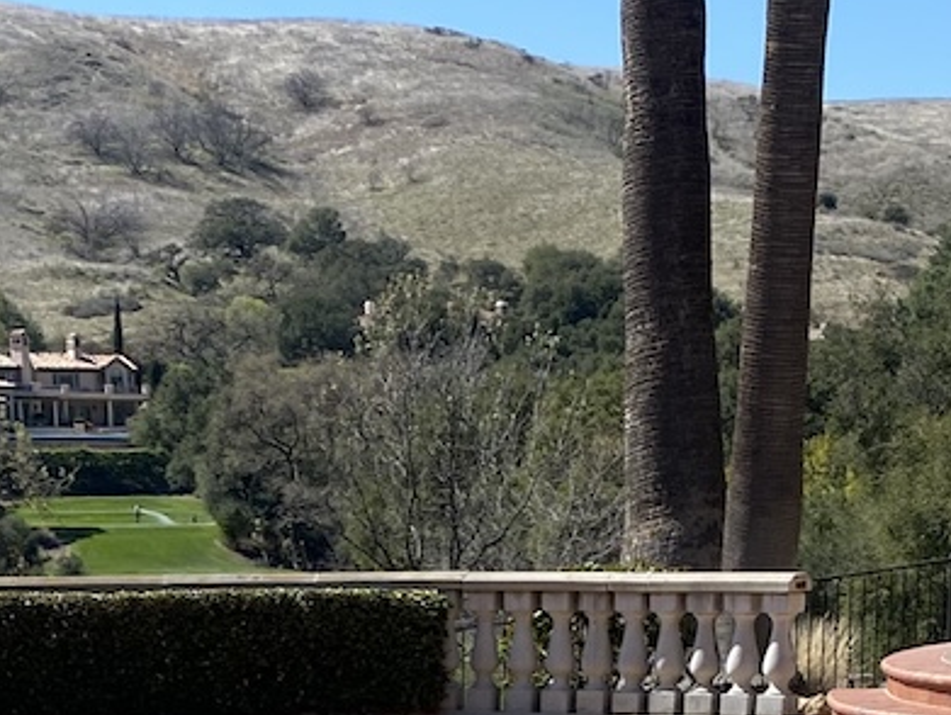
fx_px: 2557
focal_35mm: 93
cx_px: 411
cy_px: 1226
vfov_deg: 14.3
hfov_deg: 21.1
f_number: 1.8
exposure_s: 1/2222
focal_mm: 4.25
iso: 32
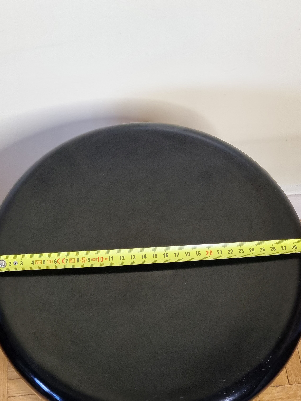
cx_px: 148
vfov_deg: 58.1
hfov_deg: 45.4
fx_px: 359
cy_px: 228
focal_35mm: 31
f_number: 1.8
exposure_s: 1/100
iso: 320
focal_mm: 5.4
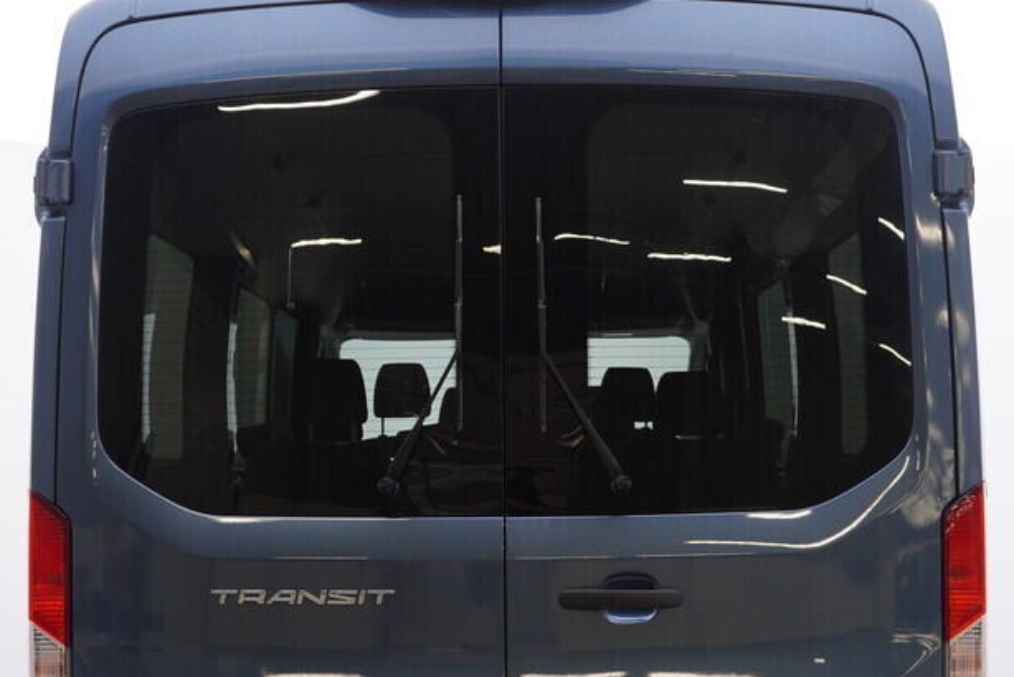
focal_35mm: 60
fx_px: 1691
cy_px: 490
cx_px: 502
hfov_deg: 33.4
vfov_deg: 22.5
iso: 125
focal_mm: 24
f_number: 3.5
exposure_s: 1/60
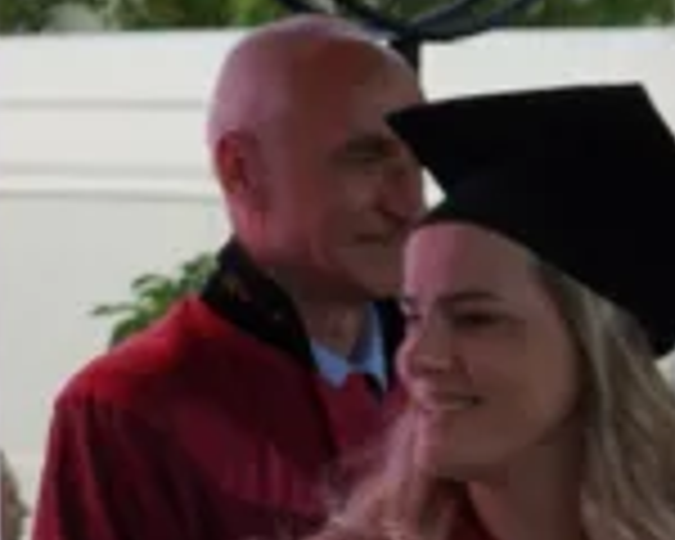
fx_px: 3976
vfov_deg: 7.5
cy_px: 974
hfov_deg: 9.7
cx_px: 490
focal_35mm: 199
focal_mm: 31
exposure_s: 1/160
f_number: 4
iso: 125
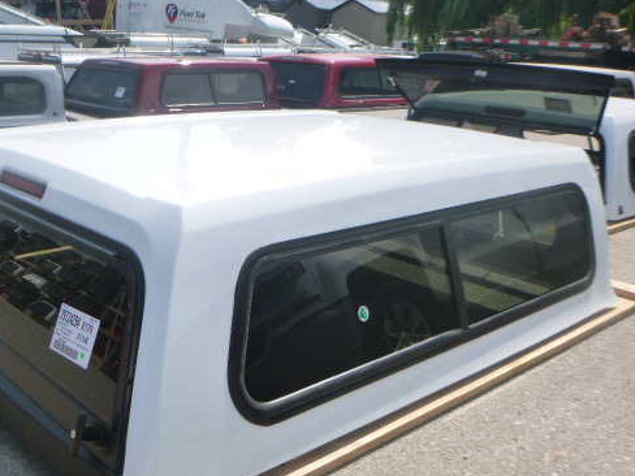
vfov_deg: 37.6
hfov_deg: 48.4
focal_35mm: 38
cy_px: 284
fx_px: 697
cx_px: 230
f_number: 4.1
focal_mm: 5.2
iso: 160
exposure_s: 1/640
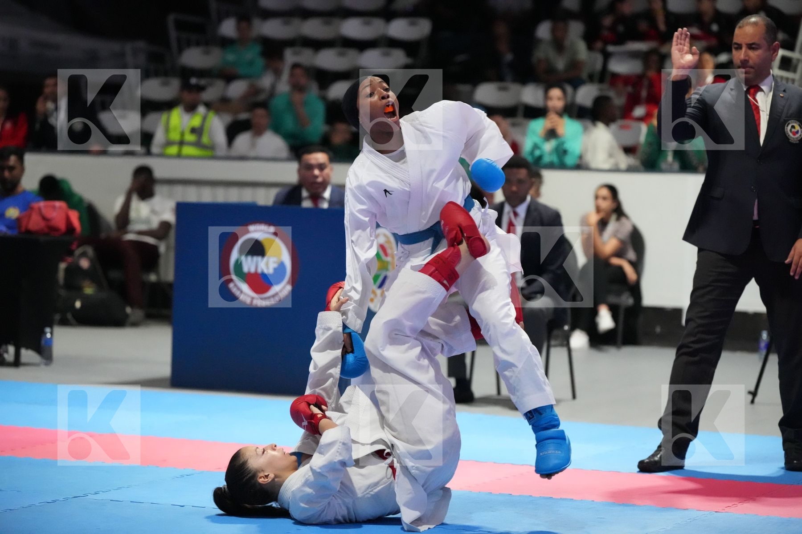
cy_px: 267
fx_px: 2629
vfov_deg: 11.6
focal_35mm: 118
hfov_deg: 17.3
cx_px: 401
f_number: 2.8
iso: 12800
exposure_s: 1/800
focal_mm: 118
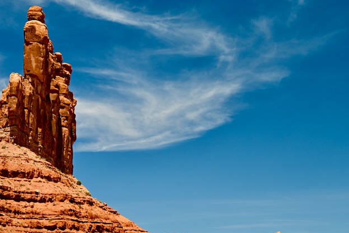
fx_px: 630
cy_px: 163
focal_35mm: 65
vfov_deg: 20.8
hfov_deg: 30.9
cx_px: 196
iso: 100
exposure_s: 1/200
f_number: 7.1
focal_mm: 37
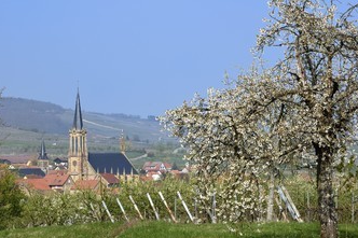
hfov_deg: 10.5
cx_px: 168
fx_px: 1948
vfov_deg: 7.0
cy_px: 134
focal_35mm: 196
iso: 200
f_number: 14
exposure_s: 1/160
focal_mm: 155
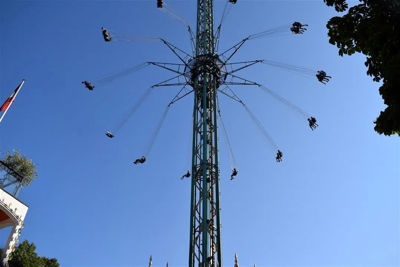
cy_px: 134
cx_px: 200
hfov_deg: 57.2
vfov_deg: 40.0
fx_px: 367
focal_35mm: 33
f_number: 7.1
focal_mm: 22
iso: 400
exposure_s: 1/2000
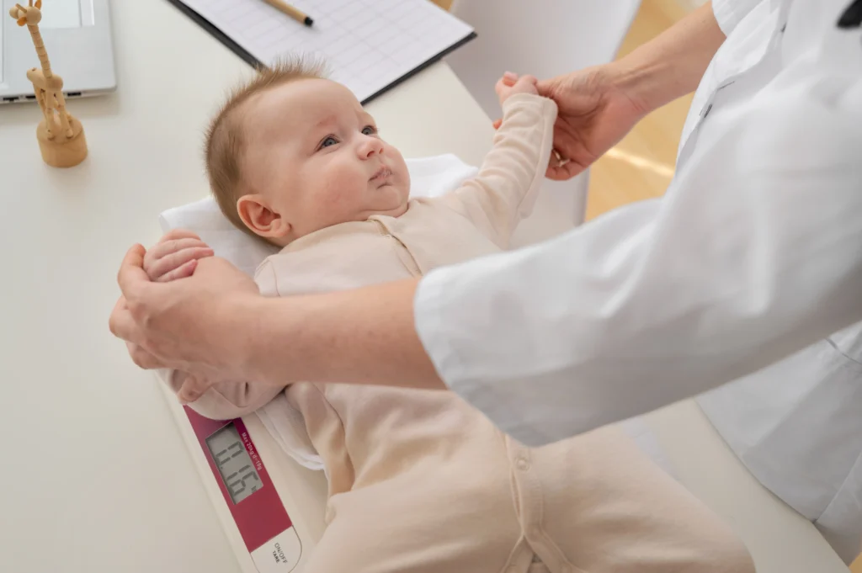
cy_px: 286
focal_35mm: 40
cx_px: 431
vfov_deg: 33.3
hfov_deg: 48.5
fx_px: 957
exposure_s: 1/800
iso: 640
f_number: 4
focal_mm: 40
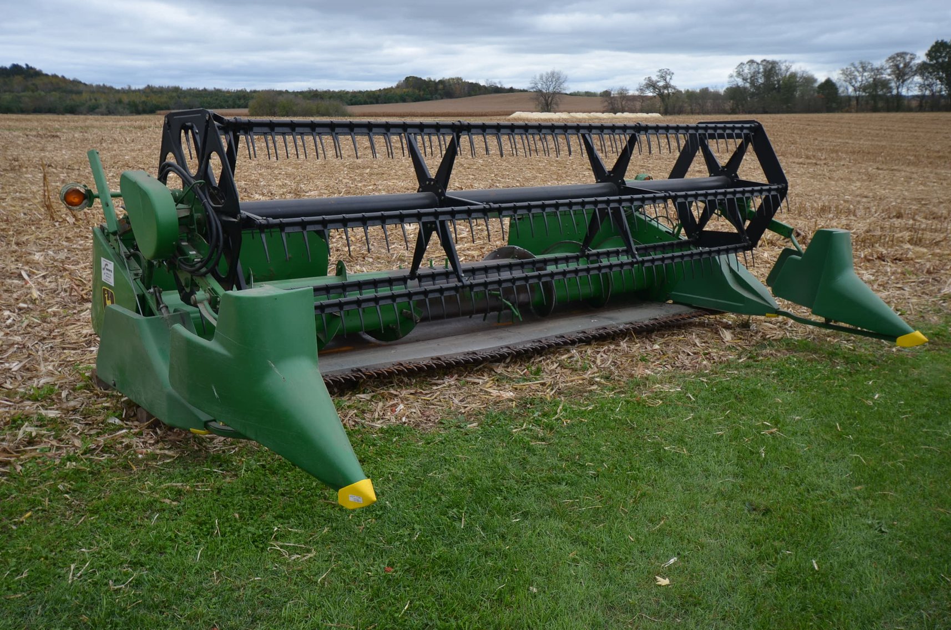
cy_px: 315
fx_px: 870
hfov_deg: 57.3
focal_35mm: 33
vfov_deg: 39.8
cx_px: 476
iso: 200
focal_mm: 22
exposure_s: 1/200
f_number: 6.3
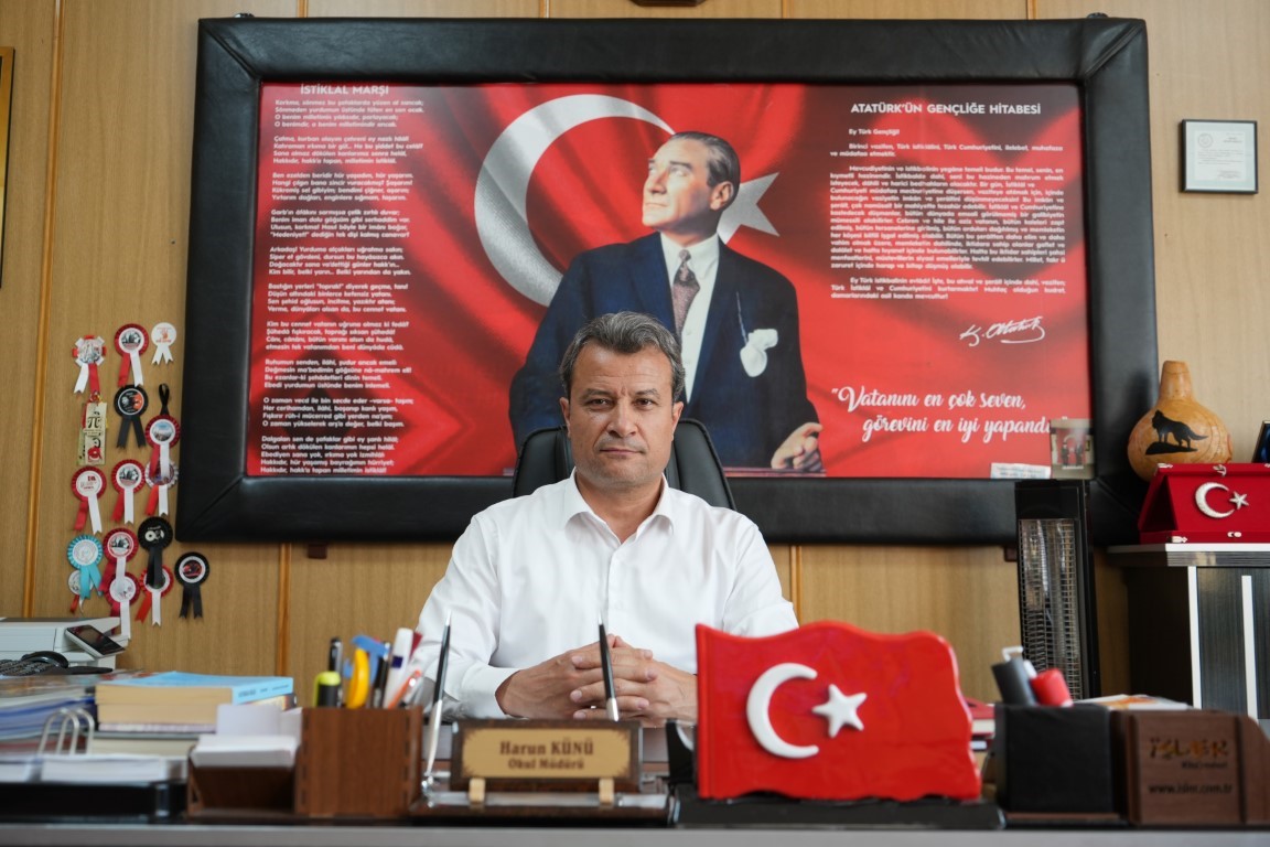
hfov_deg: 50.7
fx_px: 1340
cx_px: 635
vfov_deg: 35.1
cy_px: 424
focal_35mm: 38
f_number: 4
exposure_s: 1/40
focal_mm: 38
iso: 320
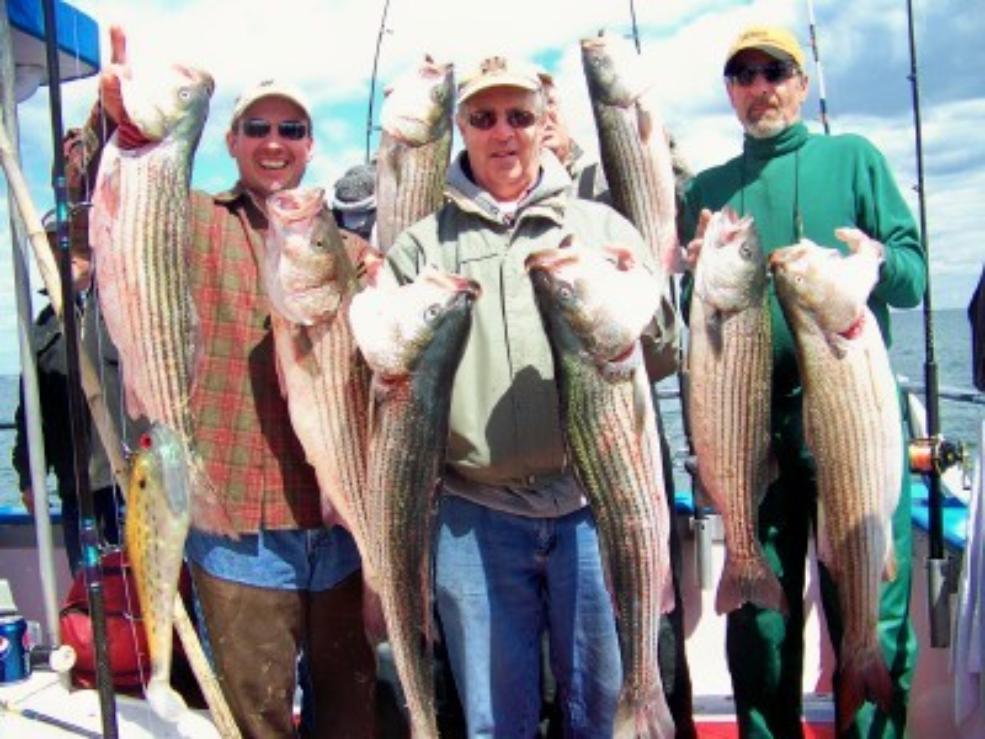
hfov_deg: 51.4
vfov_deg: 39.7
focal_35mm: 36
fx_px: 1024
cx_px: 492
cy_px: 370
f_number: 2.8
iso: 64
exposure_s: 1/400
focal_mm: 5.85
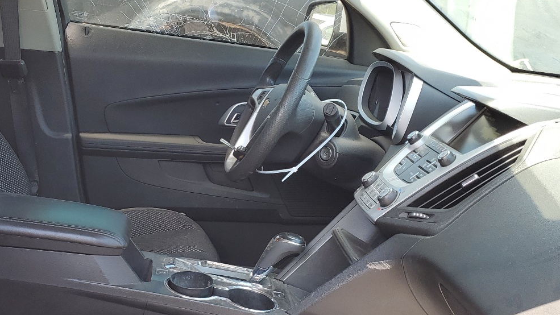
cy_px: 229
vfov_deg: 25.7
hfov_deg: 44.0
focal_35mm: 46
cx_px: 189
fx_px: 683
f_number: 1.5
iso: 50
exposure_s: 1/167
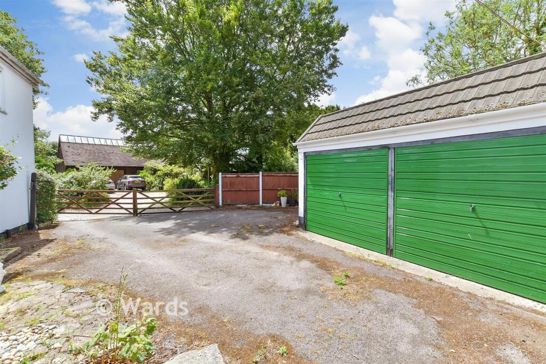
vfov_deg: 77.3
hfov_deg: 100.4
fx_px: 228
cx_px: 273
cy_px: 182
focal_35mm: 15
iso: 160
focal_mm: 10
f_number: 8
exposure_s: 1/160
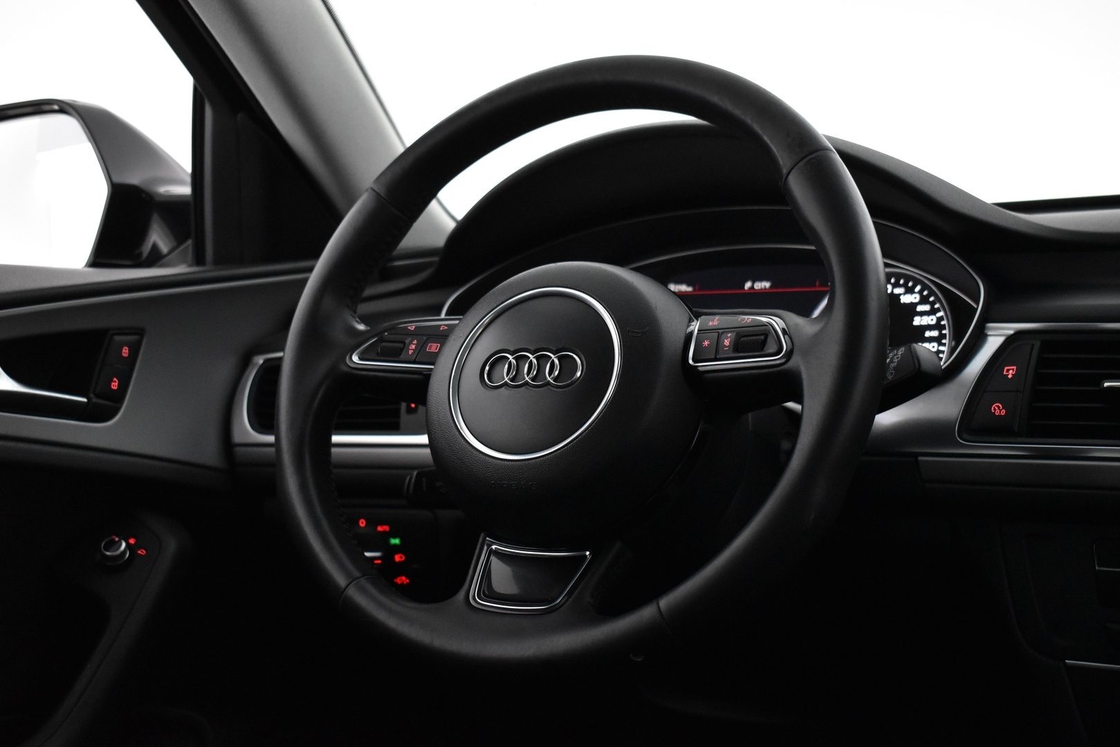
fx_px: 1587
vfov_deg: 26.5
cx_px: 560
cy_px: 374
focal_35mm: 51
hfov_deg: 38.9
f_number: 4.5
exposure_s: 1/60
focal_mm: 34
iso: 3200
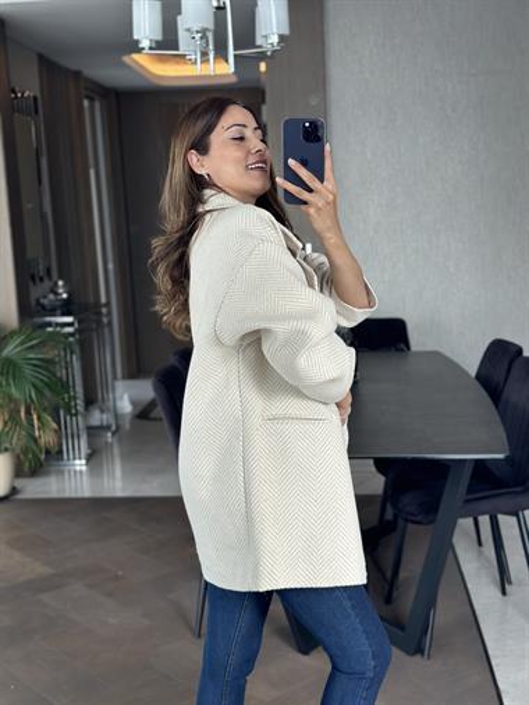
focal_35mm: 48
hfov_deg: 30.3
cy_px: 352
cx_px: 264
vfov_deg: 39.6
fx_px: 977
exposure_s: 1/75
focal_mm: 6.86
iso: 125
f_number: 1.78
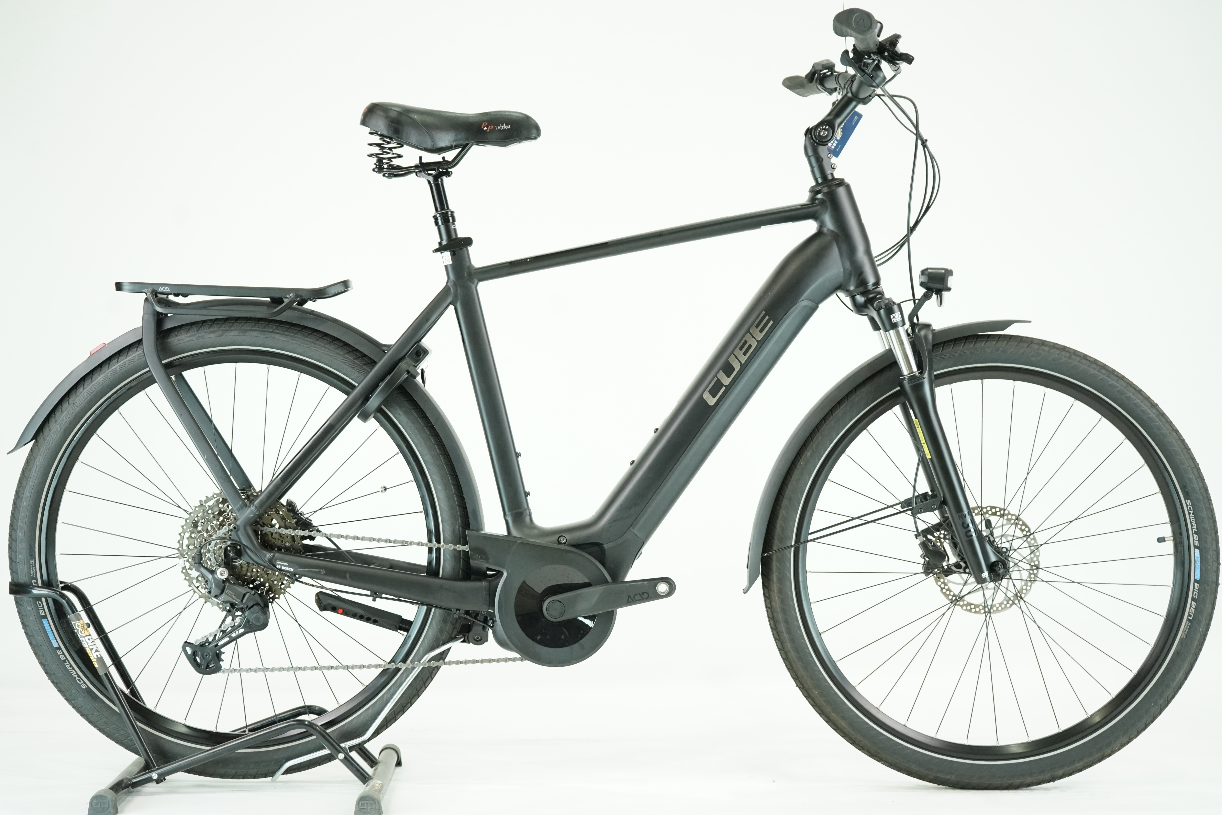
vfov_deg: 24.2
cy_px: 408
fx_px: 1901
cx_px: 611
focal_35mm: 56
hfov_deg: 35.6
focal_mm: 56
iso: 2500
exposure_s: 1/200
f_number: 5
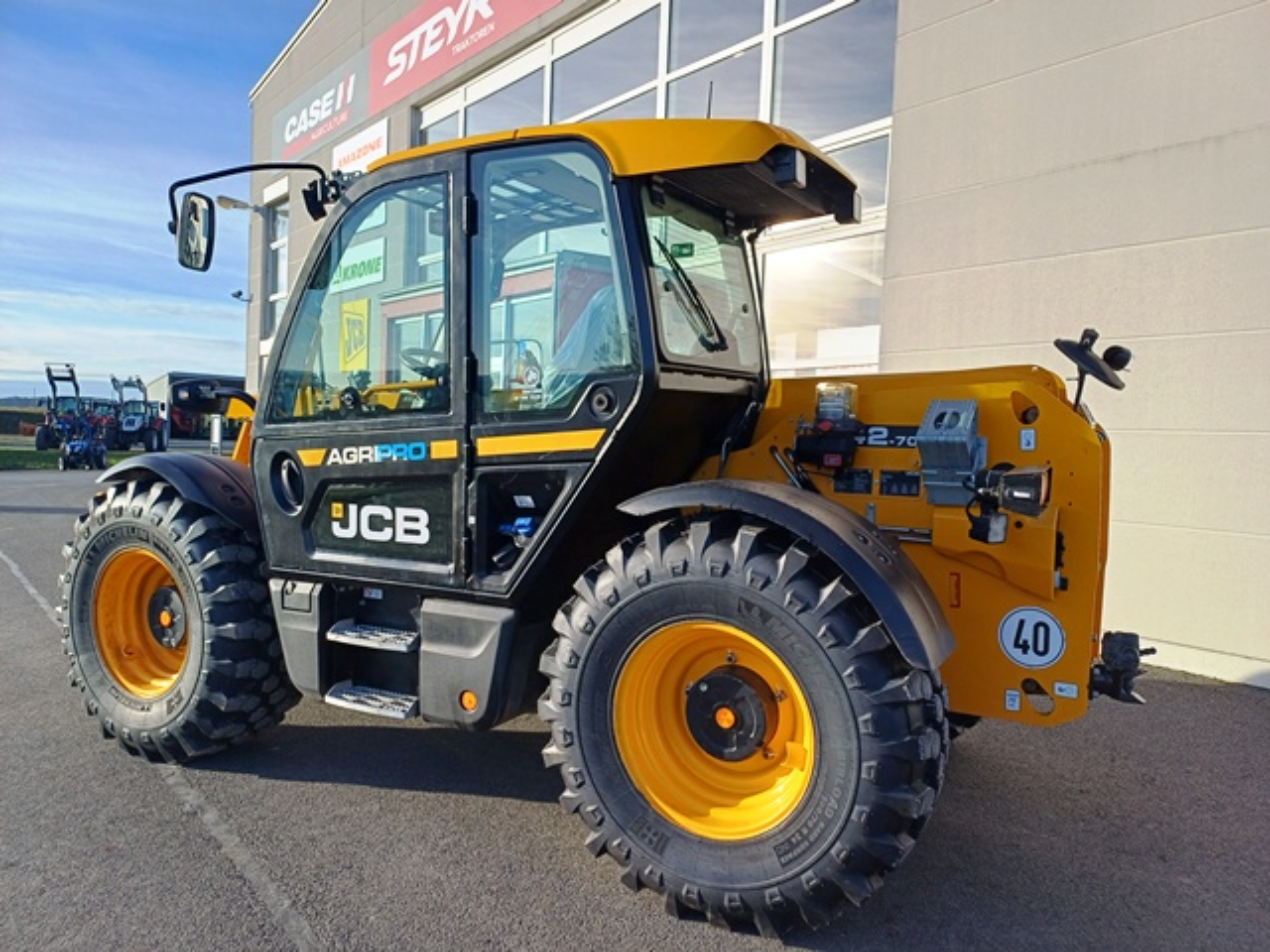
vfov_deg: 54.9
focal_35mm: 25
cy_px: 476
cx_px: 635
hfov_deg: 69.4
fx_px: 917
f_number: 1.8
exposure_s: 1/837
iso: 50
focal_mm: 4.65
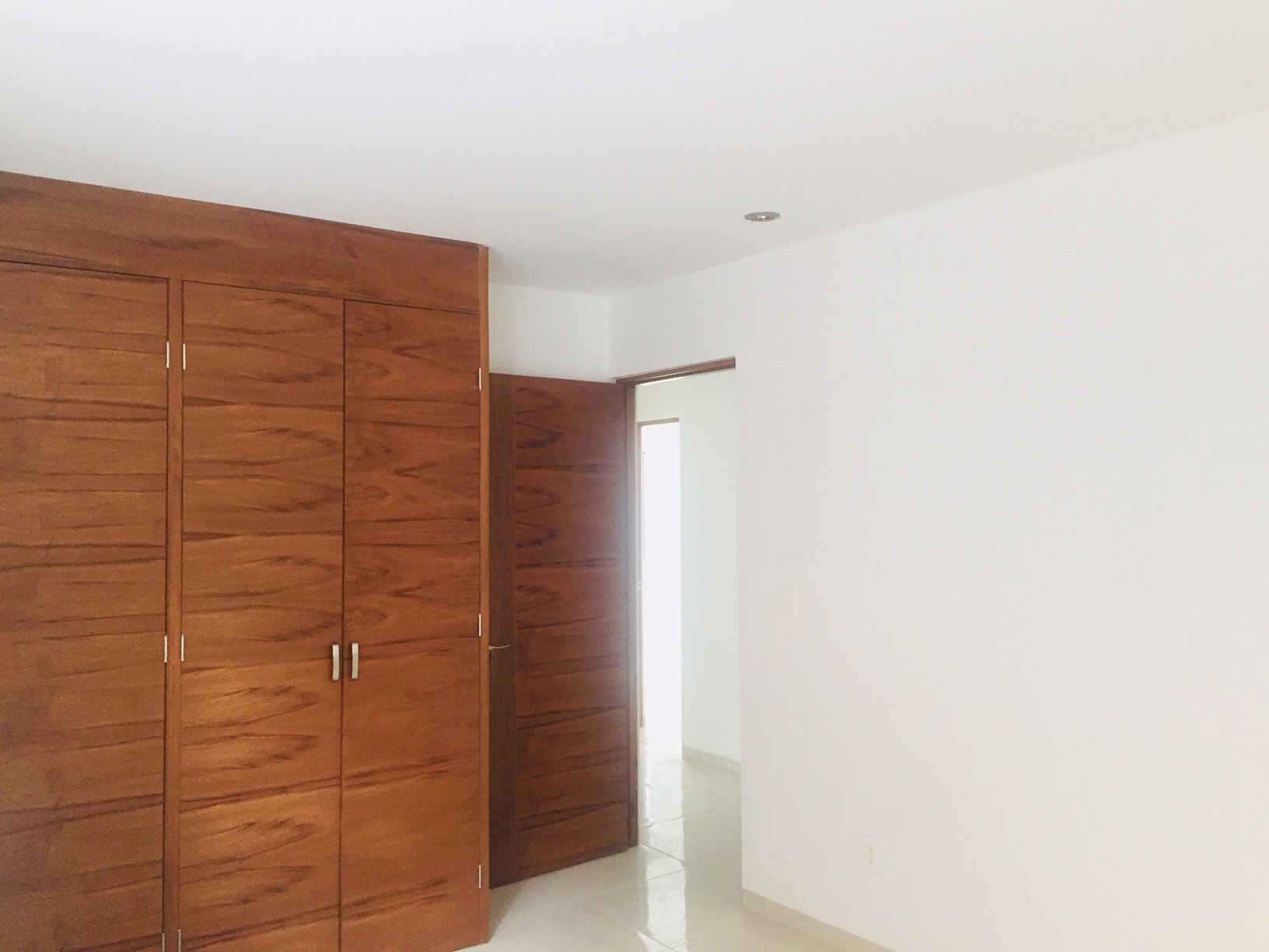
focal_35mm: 29
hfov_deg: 61.7
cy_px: 476
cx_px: 634
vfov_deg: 48.2
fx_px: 1063
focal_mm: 4.15
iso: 125
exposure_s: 1/30
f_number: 2.2
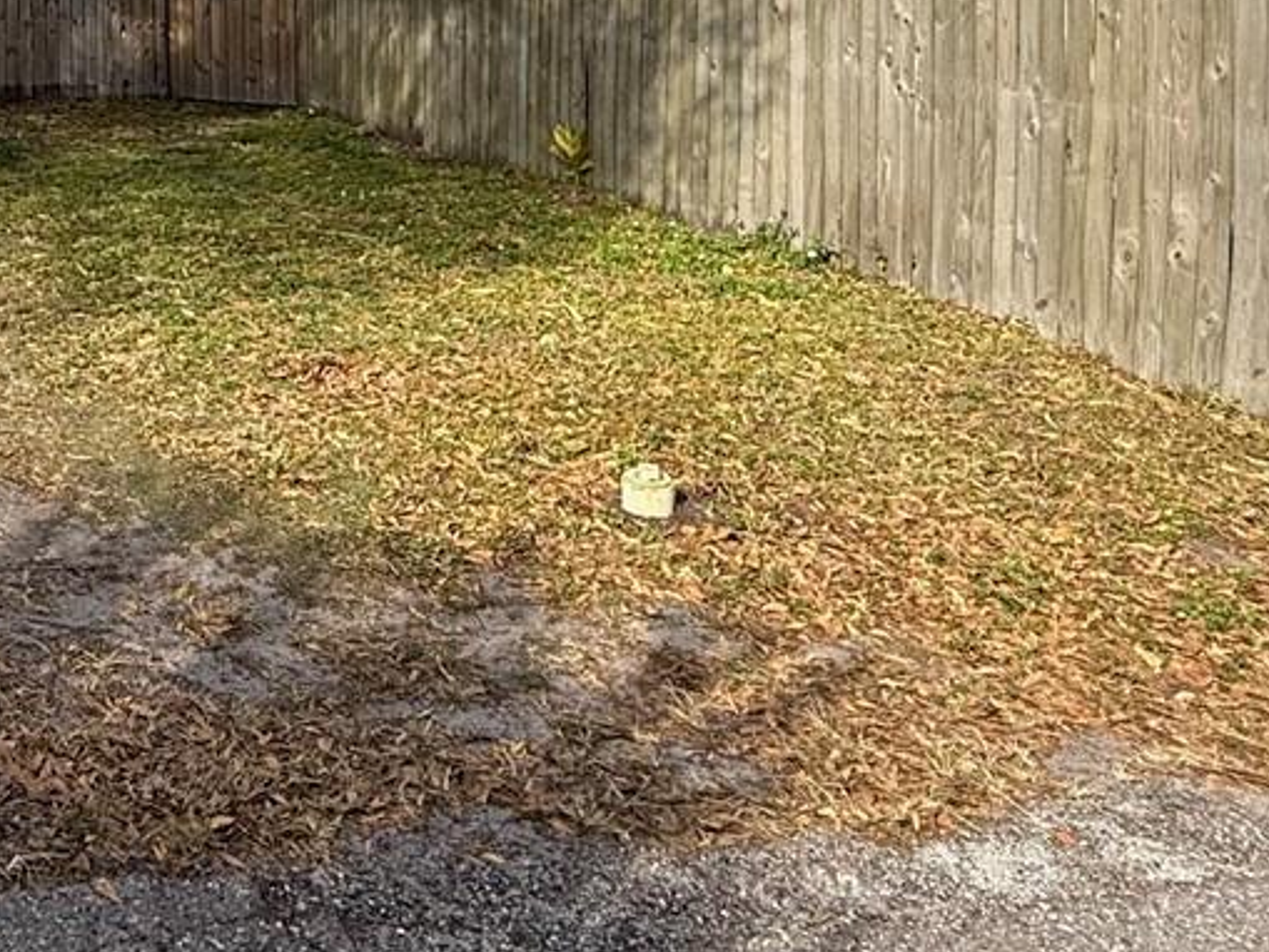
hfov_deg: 38.3
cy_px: -120
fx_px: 1613
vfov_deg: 29.4
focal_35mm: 44
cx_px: 10
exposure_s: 1/1068
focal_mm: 2.22
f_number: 2.2
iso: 50
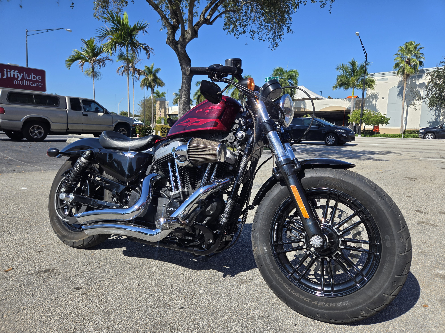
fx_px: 296
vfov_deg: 58.9
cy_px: 166
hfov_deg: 73.9
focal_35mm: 23
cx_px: 222
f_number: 1.8
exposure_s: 1/1461
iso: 25
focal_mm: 5.4
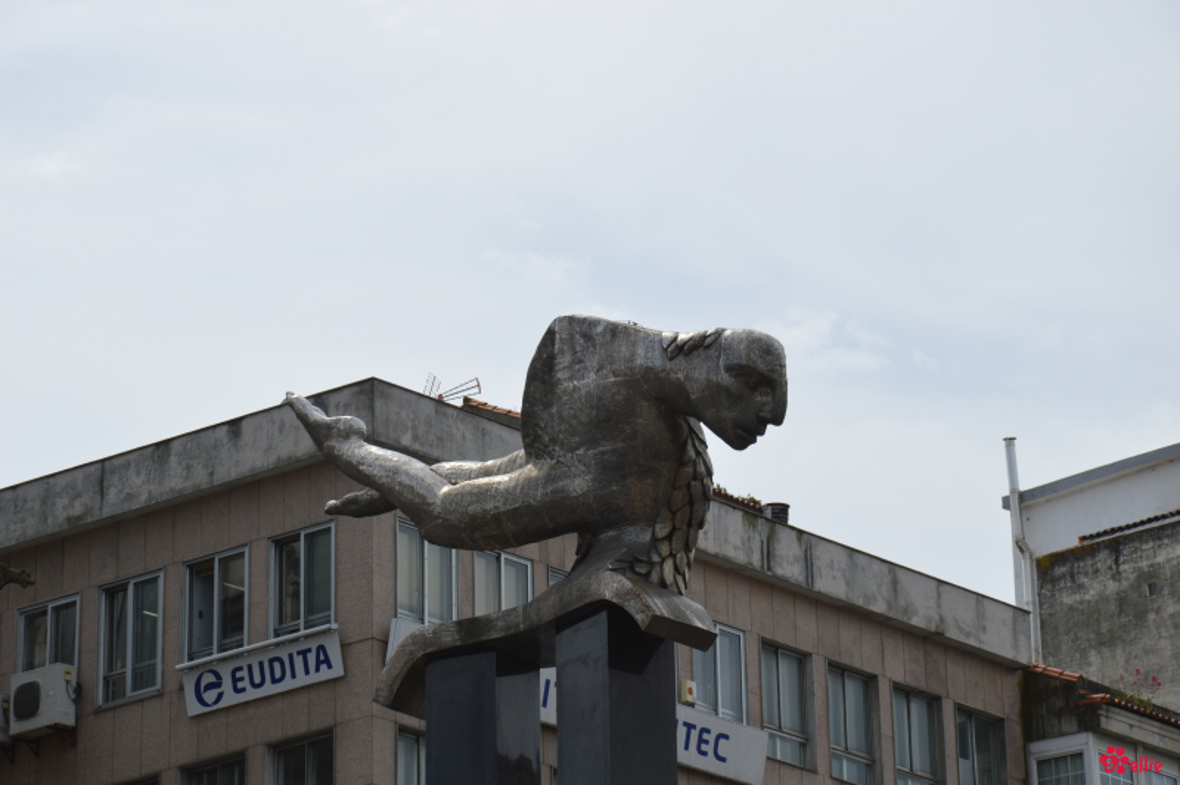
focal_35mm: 158
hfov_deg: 13.1
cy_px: 392
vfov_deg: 8.7
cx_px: 590
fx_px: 5158
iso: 100
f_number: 9
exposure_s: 1/320
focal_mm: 105
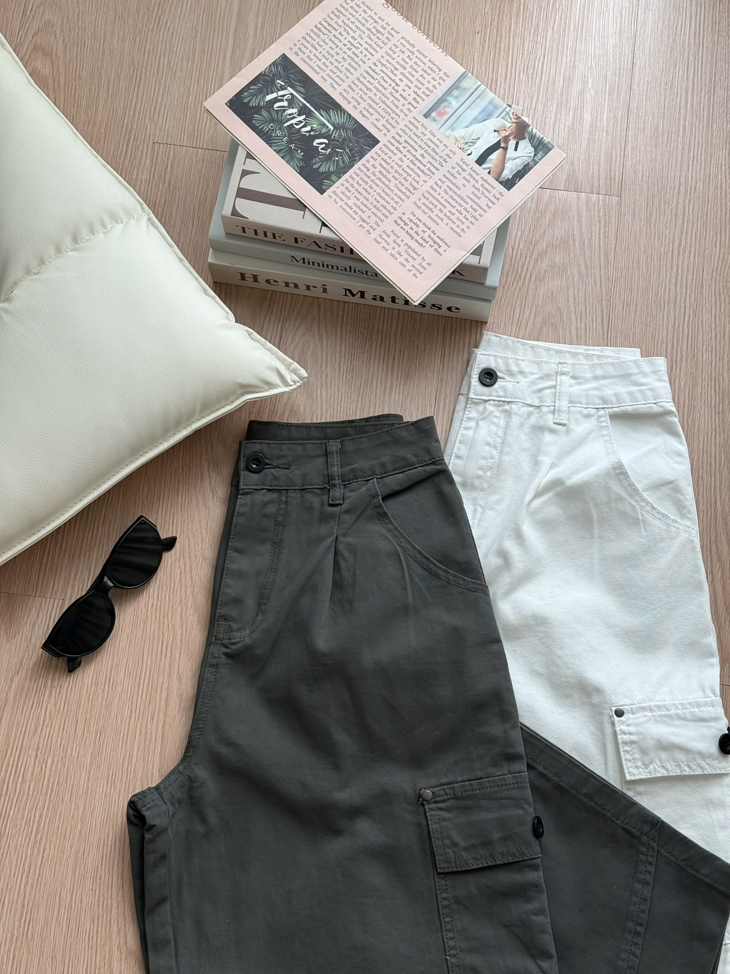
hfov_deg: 30.3
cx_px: 365
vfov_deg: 39.7
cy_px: 487
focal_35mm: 48
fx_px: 1350
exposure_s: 1/63
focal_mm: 6.76
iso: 160
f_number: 1.78
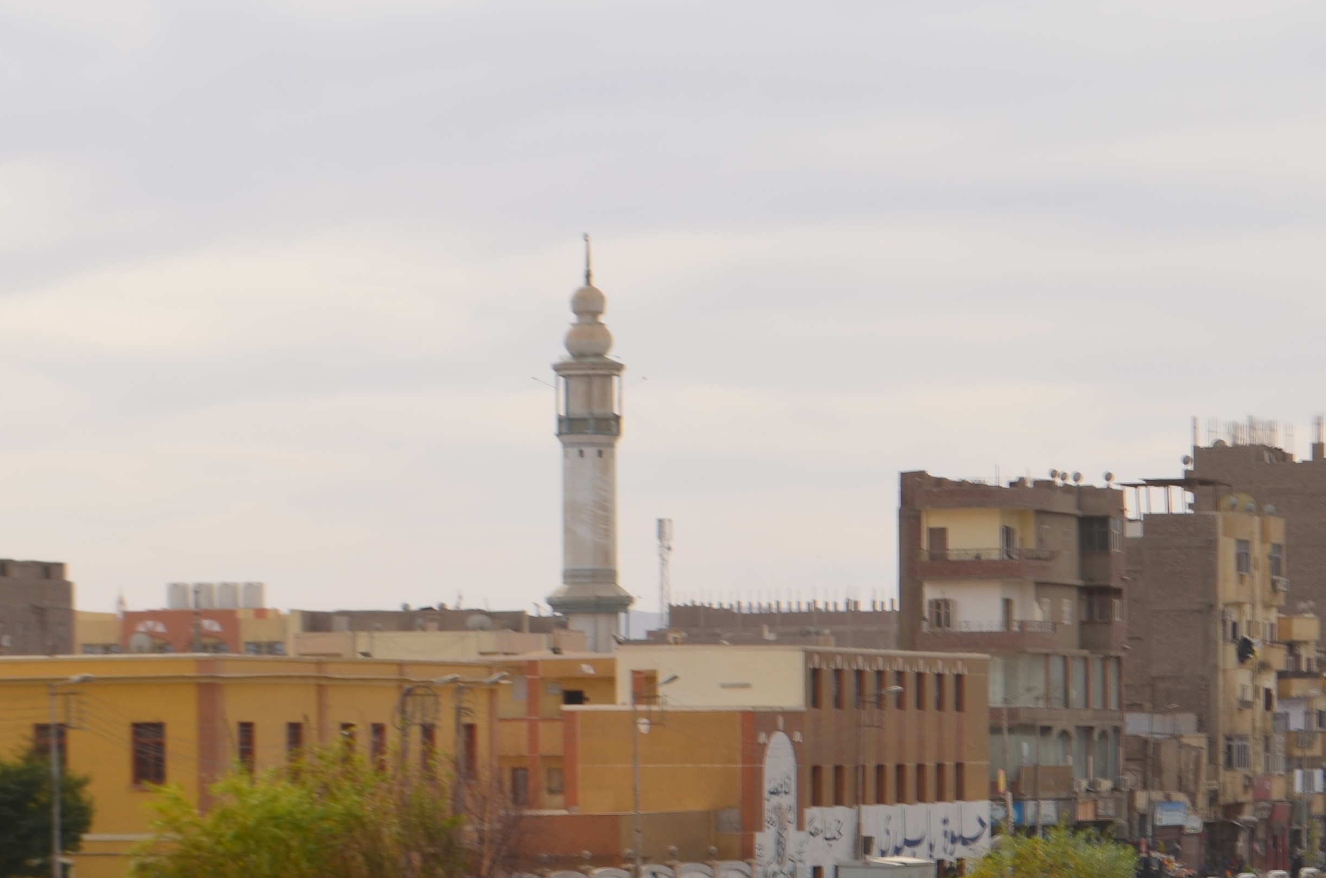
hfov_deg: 13.5
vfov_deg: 9.0
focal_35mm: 152
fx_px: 5587
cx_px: 1011
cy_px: 807
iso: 100
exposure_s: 1/160
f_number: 11
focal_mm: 50
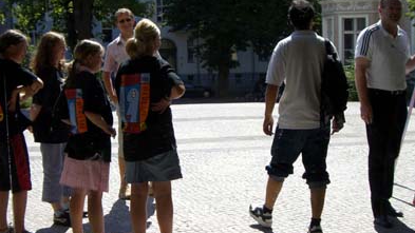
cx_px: 189
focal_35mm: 58
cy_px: 146
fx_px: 638
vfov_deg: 20.7
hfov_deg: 36.0
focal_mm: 6.2
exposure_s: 1/500
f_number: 4.3
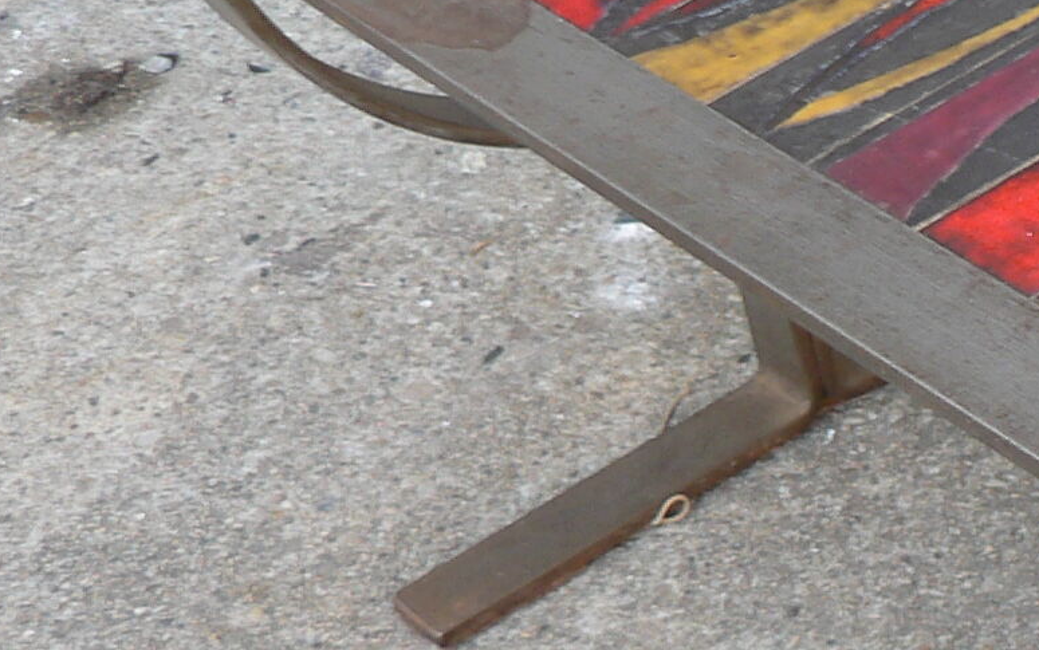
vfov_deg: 10.4
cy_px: 414
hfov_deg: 15.8
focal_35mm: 126
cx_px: 1337
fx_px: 3569
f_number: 2.8
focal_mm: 6
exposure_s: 1/60
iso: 80
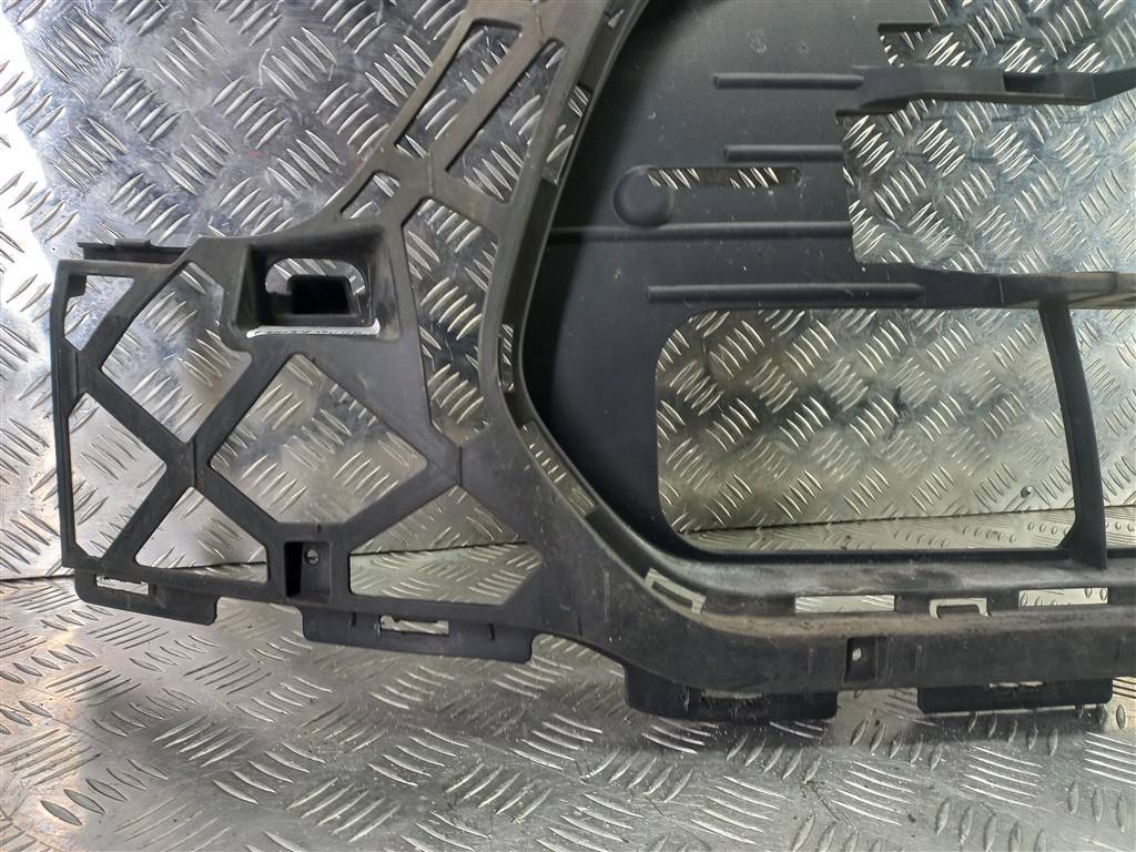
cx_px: 568
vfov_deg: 54.9
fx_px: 820
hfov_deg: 69.4
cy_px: 426
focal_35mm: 25
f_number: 1.8
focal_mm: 4.6
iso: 100
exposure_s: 1/50
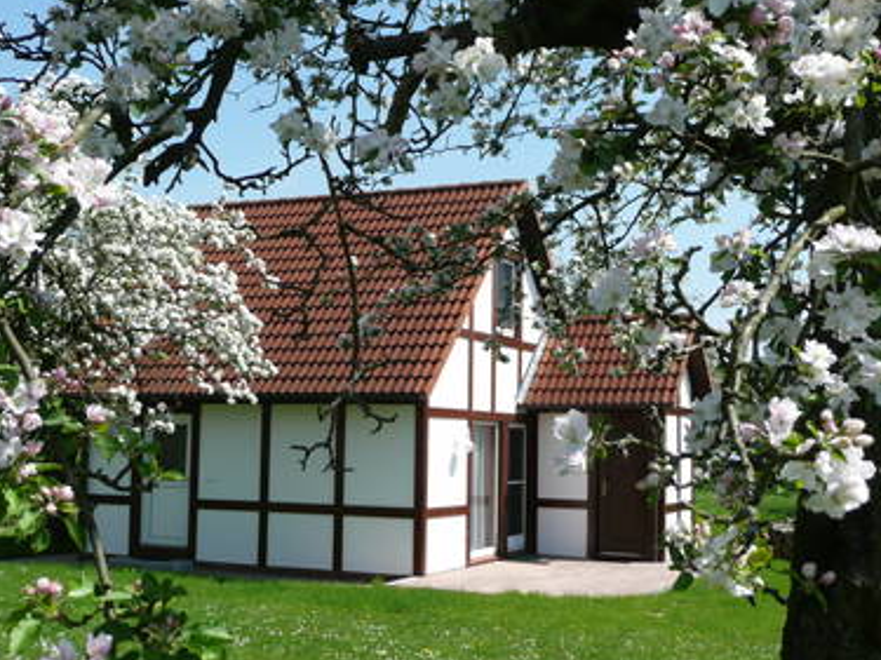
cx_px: 413
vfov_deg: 30.2
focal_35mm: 48
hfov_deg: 39.7
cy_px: 341
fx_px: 1221
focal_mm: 7.3
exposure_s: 1/500
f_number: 4.1
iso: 100
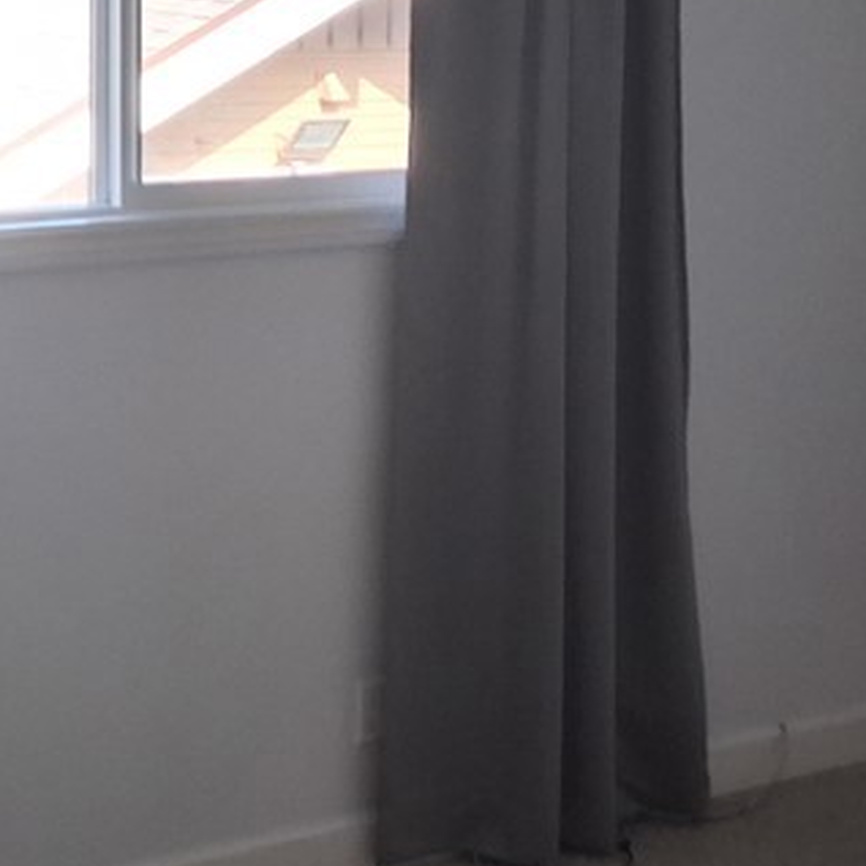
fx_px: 2094
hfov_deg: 22.4
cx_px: -5
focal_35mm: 74
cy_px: 188
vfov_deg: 23.1
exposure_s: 1/100
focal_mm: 3.98
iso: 250
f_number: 1.8
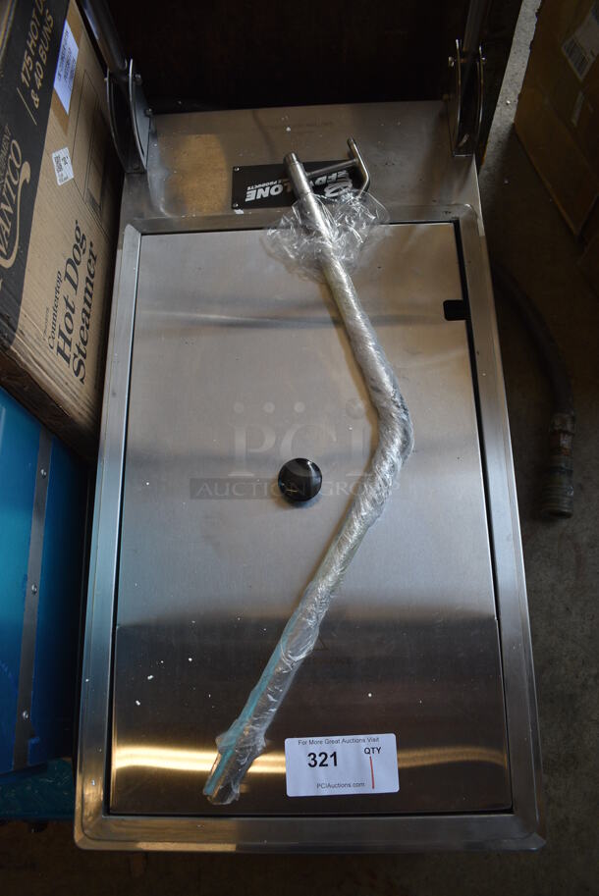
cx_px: 300
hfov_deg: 48.0
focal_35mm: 27
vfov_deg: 67.3
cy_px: 448
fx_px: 673
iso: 400
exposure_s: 1/250
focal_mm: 18
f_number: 3.5
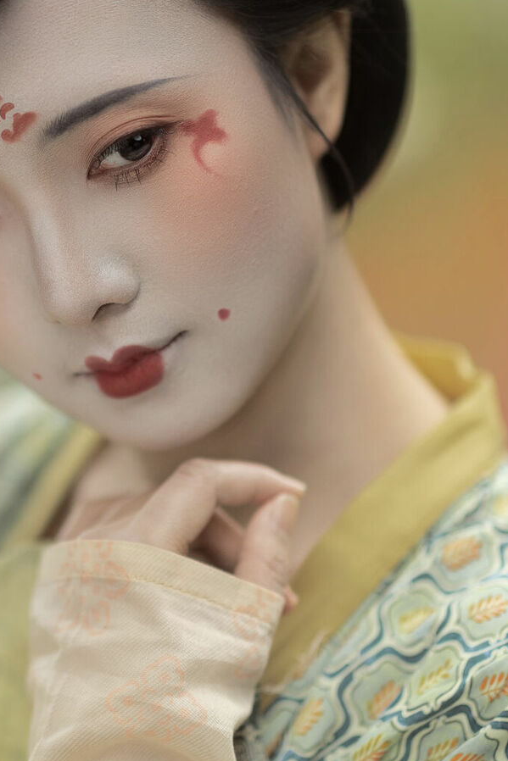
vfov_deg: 13.8
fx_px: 3152
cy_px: 321
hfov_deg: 9.2
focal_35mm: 149
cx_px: 151
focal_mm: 85
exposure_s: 1/500
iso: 125
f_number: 1.4
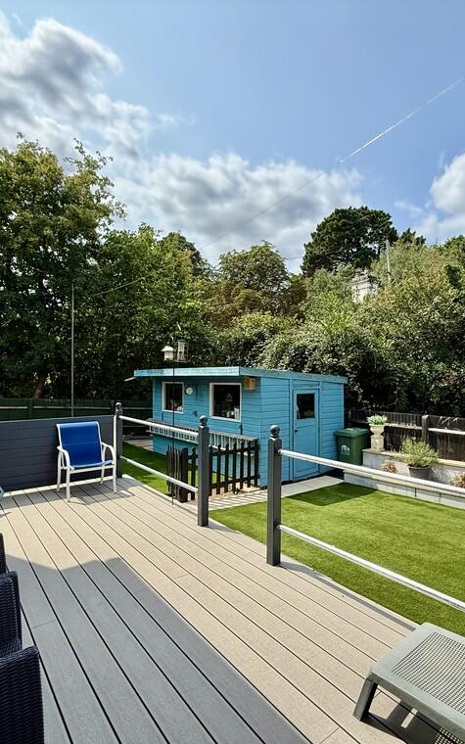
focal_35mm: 20
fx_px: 406
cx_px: 282
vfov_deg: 85.1
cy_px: 374
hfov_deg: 59.1
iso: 64
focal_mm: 2.22
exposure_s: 1/1312
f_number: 2.2
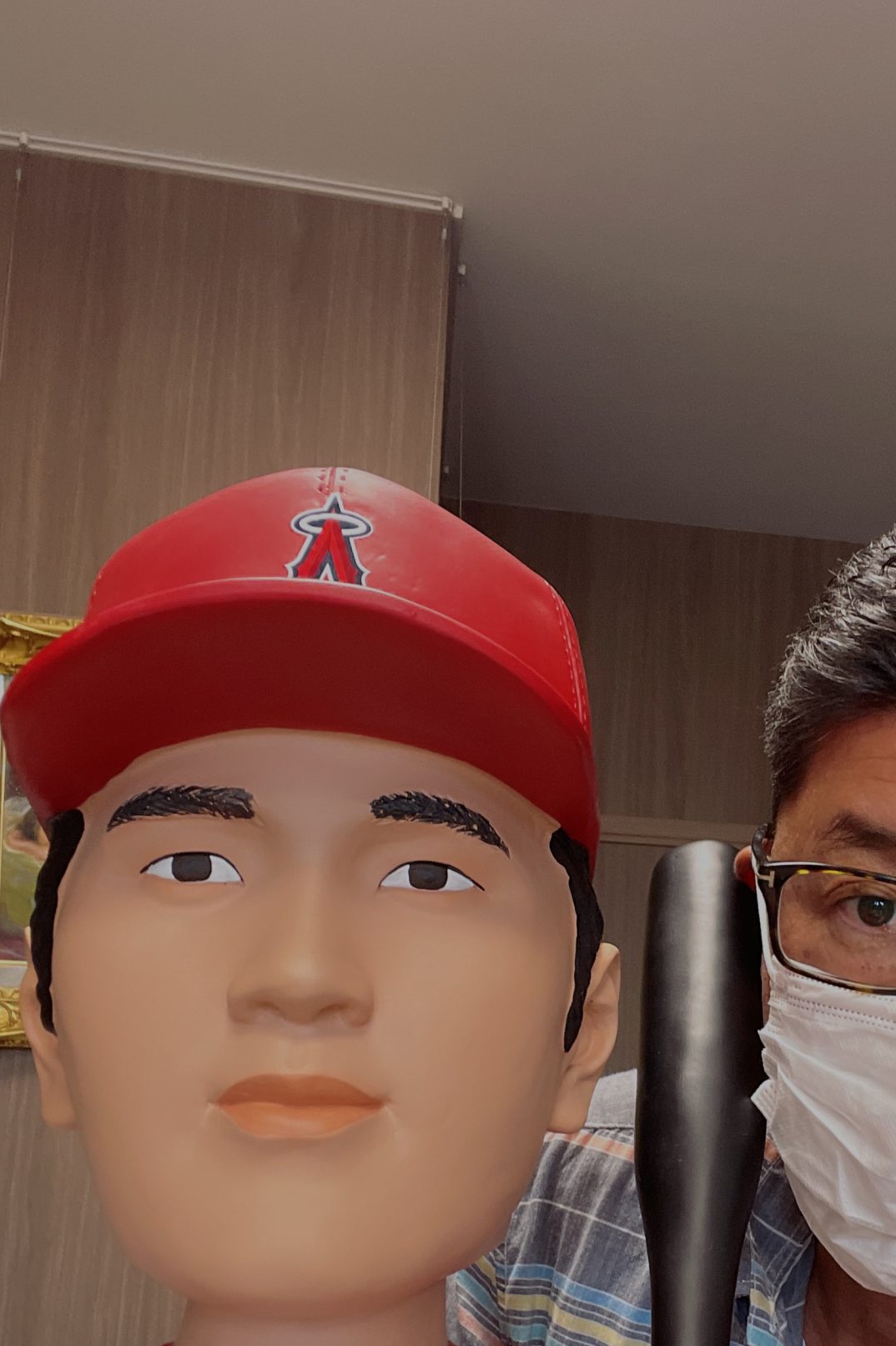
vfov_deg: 49.4
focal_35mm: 38
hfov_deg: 34.2
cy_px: 948
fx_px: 1419
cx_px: 687
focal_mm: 2.71
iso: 200
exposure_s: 1/50
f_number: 2.2
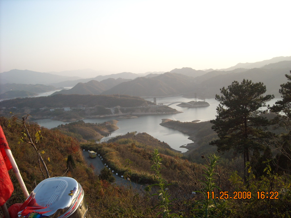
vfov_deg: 40.7
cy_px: 109
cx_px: 146
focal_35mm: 35
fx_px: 294
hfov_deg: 52.6
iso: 64
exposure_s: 1/353
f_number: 2.8
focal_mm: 5.7
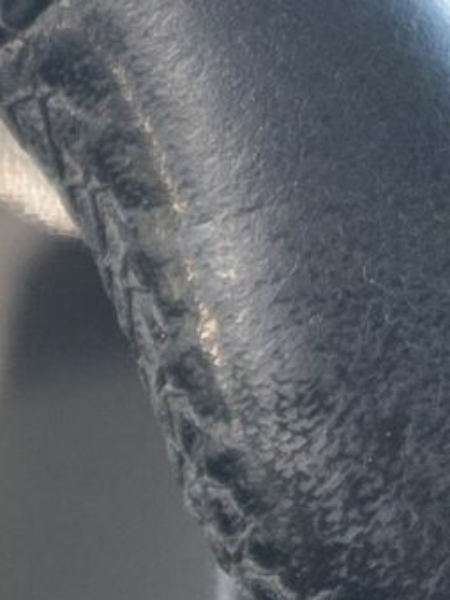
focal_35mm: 173
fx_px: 2999
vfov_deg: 10.7
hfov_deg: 7.0
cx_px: -1216
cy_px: 1087
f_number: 1.7
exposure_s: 1/180
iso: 40
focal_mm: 6.25
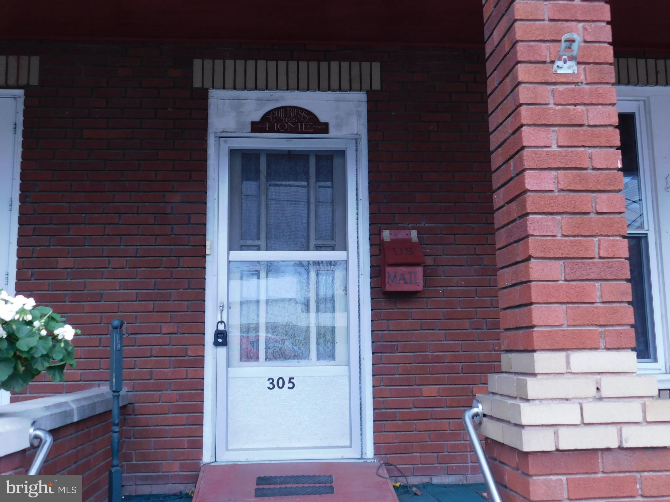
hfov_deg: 51.4
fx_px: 697
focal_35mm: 36
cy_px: 251
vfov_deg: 39.7
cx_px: 335
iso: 125
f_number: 3.5
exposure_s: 1/80
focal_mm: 6.3
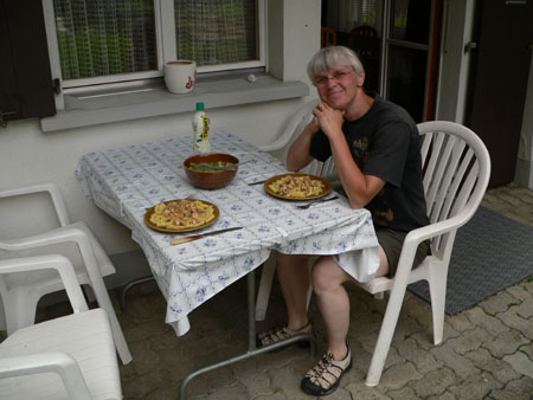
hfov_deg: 51.3
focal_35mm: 36
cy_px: 200
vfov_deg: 39.7
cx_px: 266
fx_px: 555
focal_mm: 6
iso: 80
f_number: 3.3
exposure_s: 1/160
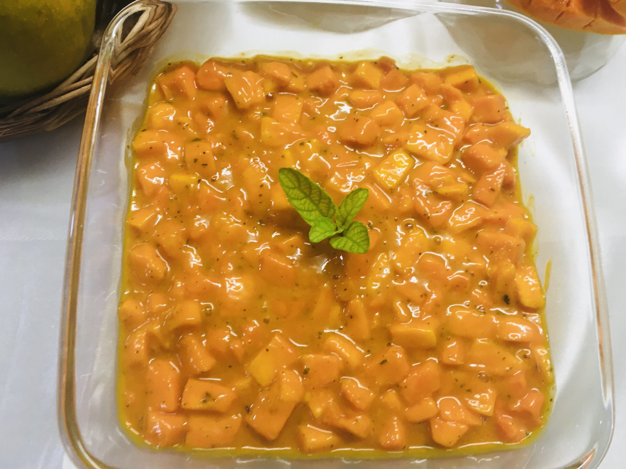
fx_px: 524
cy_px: 234
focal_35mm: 29
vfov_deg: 48.2
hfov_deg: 61.7
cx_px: 313
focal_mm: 4.15
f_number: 2.2
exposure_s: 1/33
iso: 40
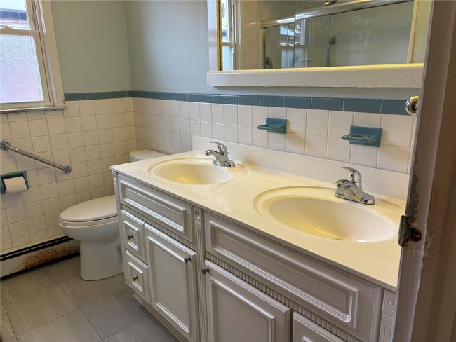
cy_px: 171
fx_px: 343
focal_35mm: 26
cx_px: 228
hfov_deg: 67.3
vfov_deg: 53.1
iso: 80
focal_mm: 5.96
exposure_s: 1/60
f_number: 1.6
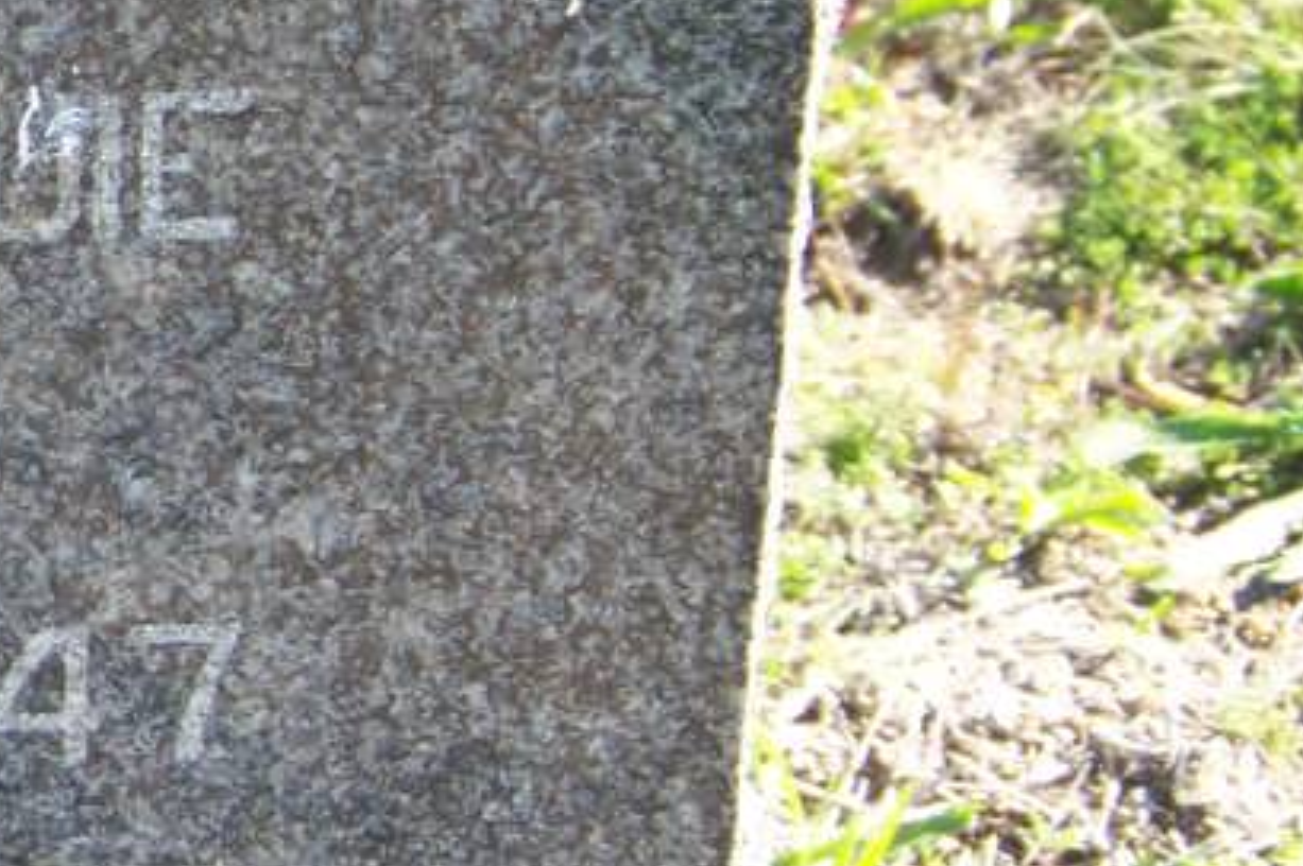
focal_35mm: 168
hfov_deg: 12.0
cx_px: -277
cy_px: 337
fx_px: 6076
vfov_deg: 8.2
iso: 64
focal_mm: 9.36
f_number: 3.2
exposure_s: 1/160
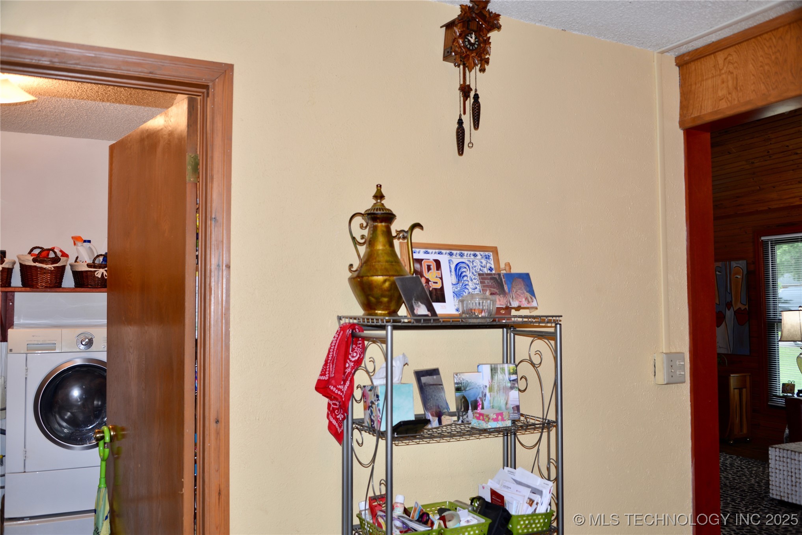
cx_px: 401
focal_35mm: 32
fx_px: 713
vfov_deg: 41.1
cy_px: 268
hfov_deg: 58.7
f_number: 3.8
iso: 320
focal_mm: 32
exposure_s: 1/60
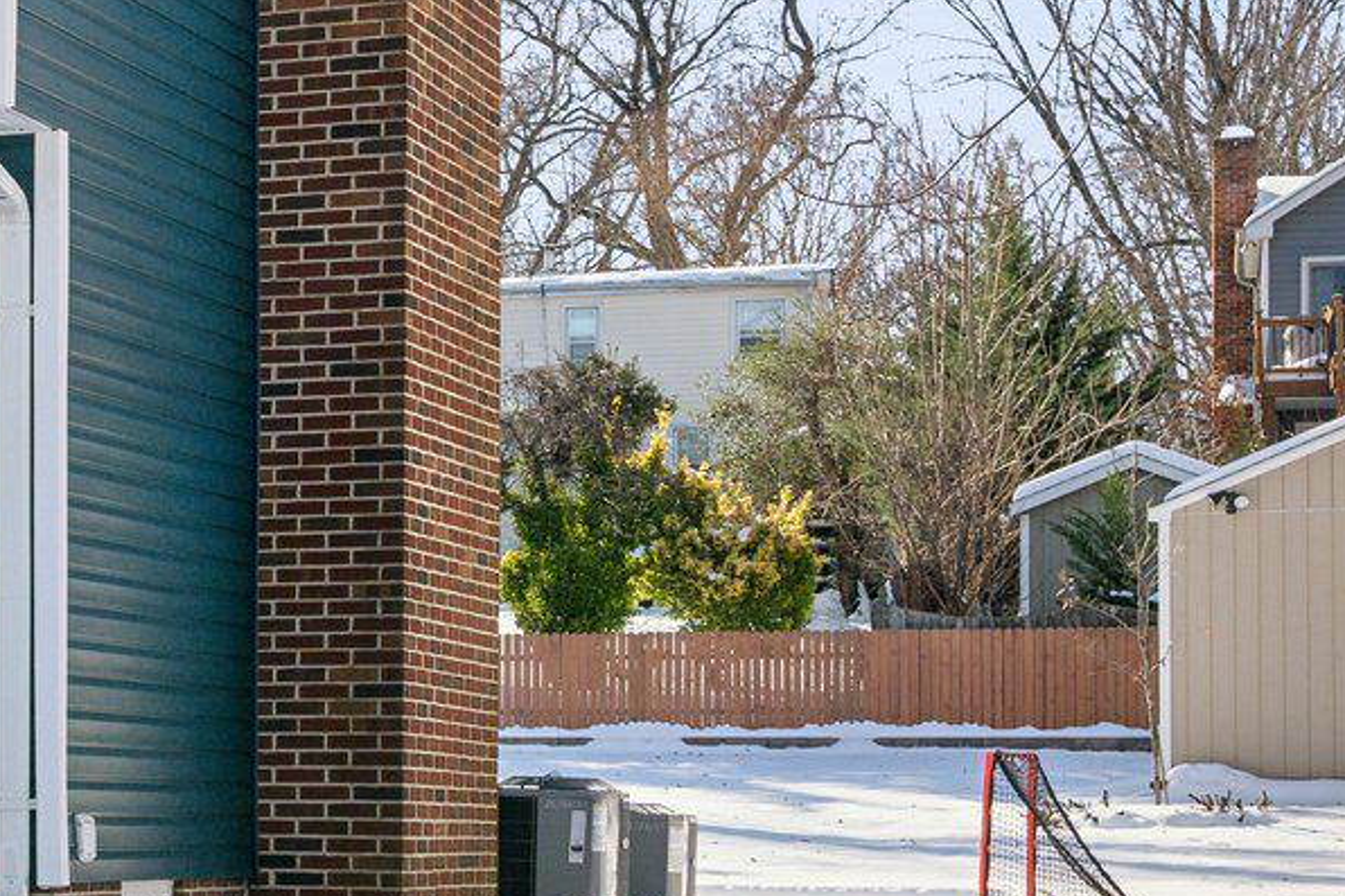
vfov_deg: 12.3
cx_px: -817
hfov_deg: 16.4
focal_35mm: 111
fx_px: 4134
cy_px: 157
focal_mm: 32.2
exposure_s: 1/500
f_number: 7.1
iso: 200
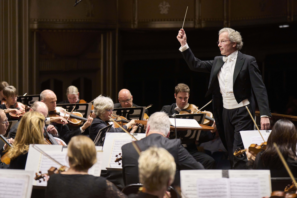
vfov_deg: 12.8
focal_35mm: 107
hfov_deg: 19.1
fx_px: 883
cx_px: 148
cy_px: 99
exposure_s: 1/500
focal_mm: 107
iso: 5000
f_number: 3.2
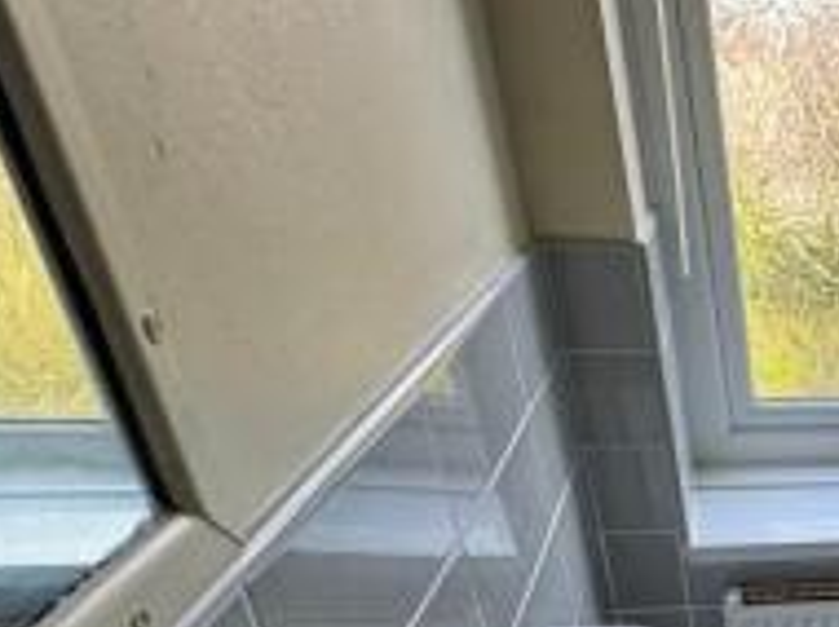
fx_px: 1041
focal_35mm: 43
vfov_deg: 30.4
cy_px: 673
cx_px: 1186
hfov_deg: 30.3
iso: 125
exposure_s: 1/99
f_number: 2.2
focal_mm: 2.22
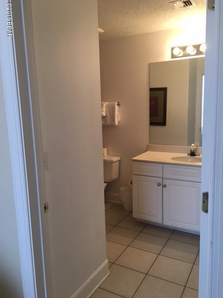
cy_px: 149
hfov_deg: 48.2
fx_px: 249
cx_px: 112
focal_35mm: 29
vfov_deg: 61.7
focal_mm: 4.15
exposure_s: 1/30
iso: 50
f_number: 2.2
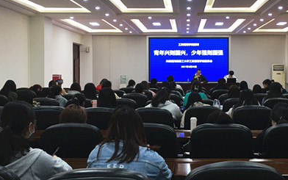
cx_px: 183
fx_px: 369
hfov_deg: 42.3
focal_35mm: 47
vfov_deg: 27.4
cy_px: 75
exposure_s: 1/33
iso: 40
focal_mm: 4.15
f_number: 2.2
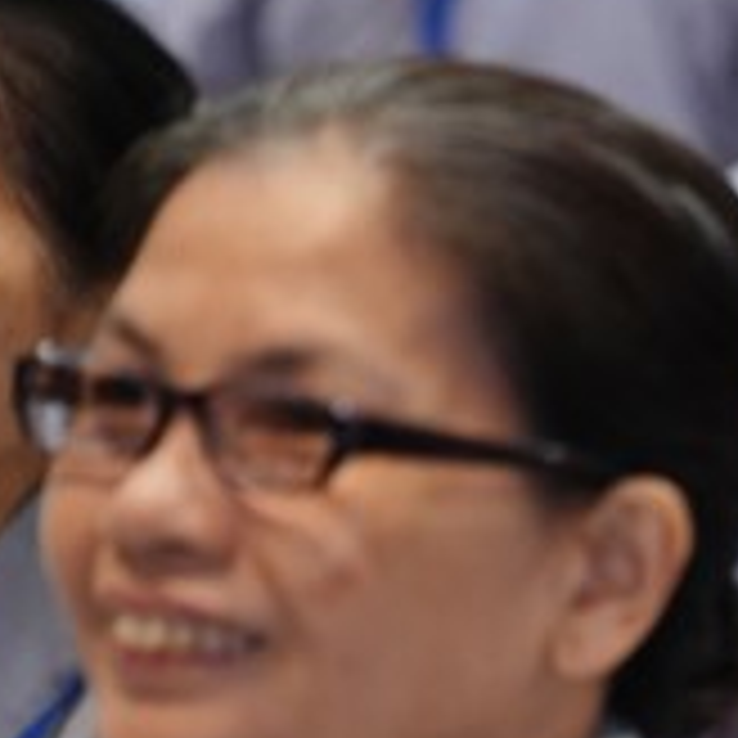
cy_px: 547
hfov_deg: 3.9
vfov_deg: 3.9
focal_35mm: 444
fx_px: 10709
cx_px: 1395
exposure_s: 1/160
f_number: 2.8
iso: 2000
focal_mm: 132
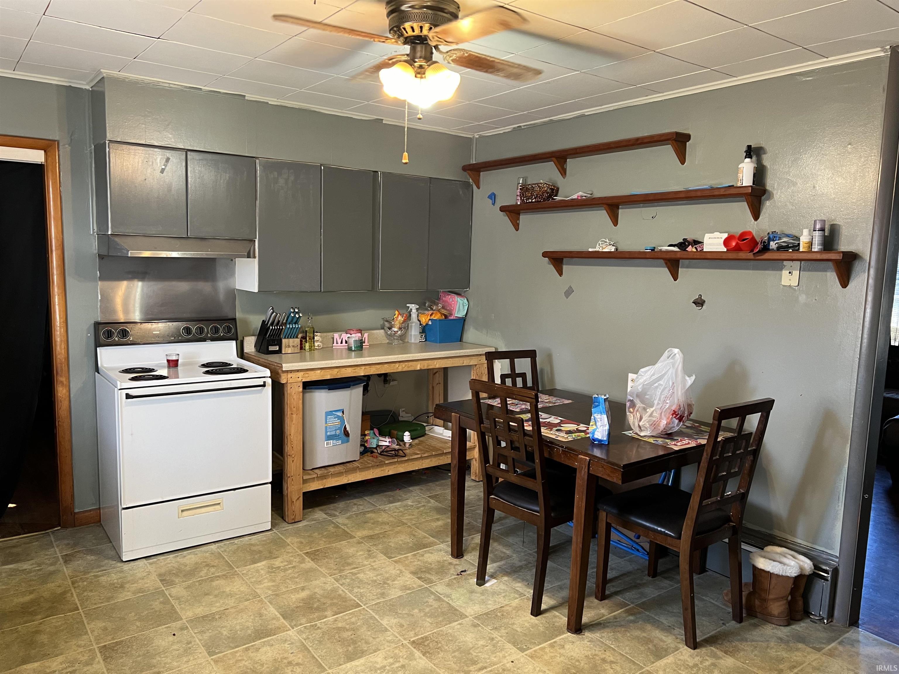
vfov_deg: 53.1
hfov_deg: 67.3
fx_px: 675
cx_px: 450
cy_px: 337
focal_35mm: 26
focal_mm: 5.7
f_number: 1.5
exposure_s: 1/60
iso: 160
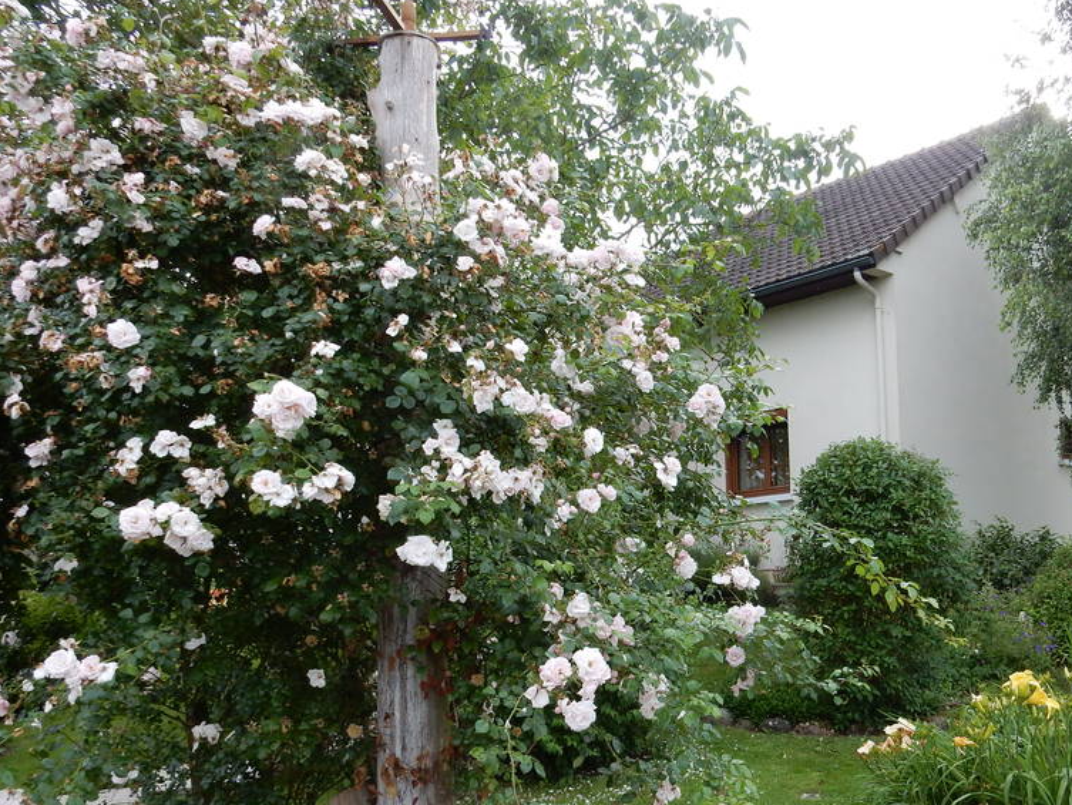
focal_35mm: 34
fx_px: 1053
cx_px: 726
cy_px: 543
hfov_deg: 52.8
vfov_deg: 41.2
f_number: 3.7
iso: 125
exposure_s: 1/200
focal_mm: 4.5
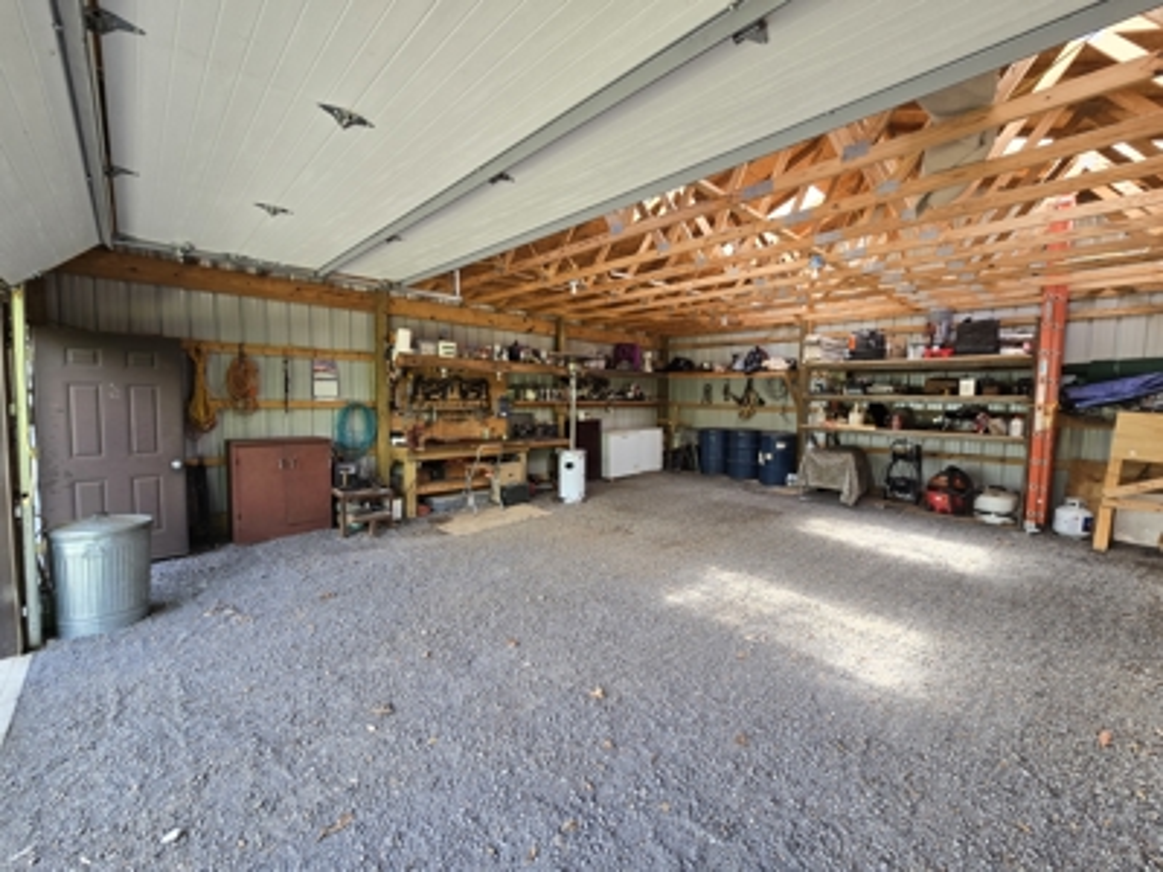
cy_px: 436
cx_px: 582
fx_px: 437
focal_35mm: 13
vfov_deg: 89.9
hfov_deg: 106.2
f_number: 2.2
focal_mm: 2.2
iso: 50
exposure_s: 1/60
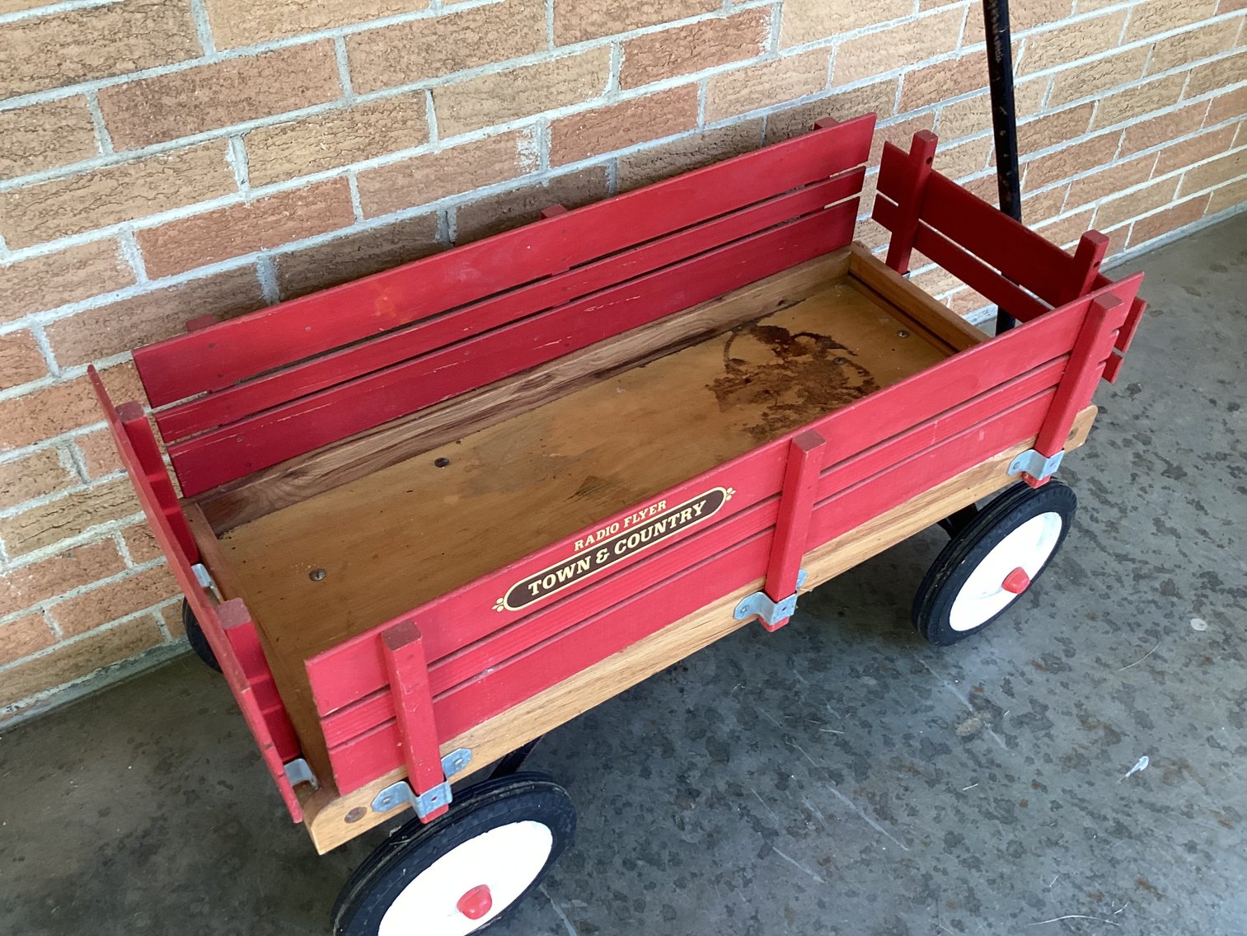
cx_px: 624
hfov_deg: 58.3
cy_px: 468
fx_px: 1117
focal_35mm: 31
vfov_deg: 45.4
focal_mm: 3.3
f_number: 2.4
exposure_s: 1/60
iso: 80
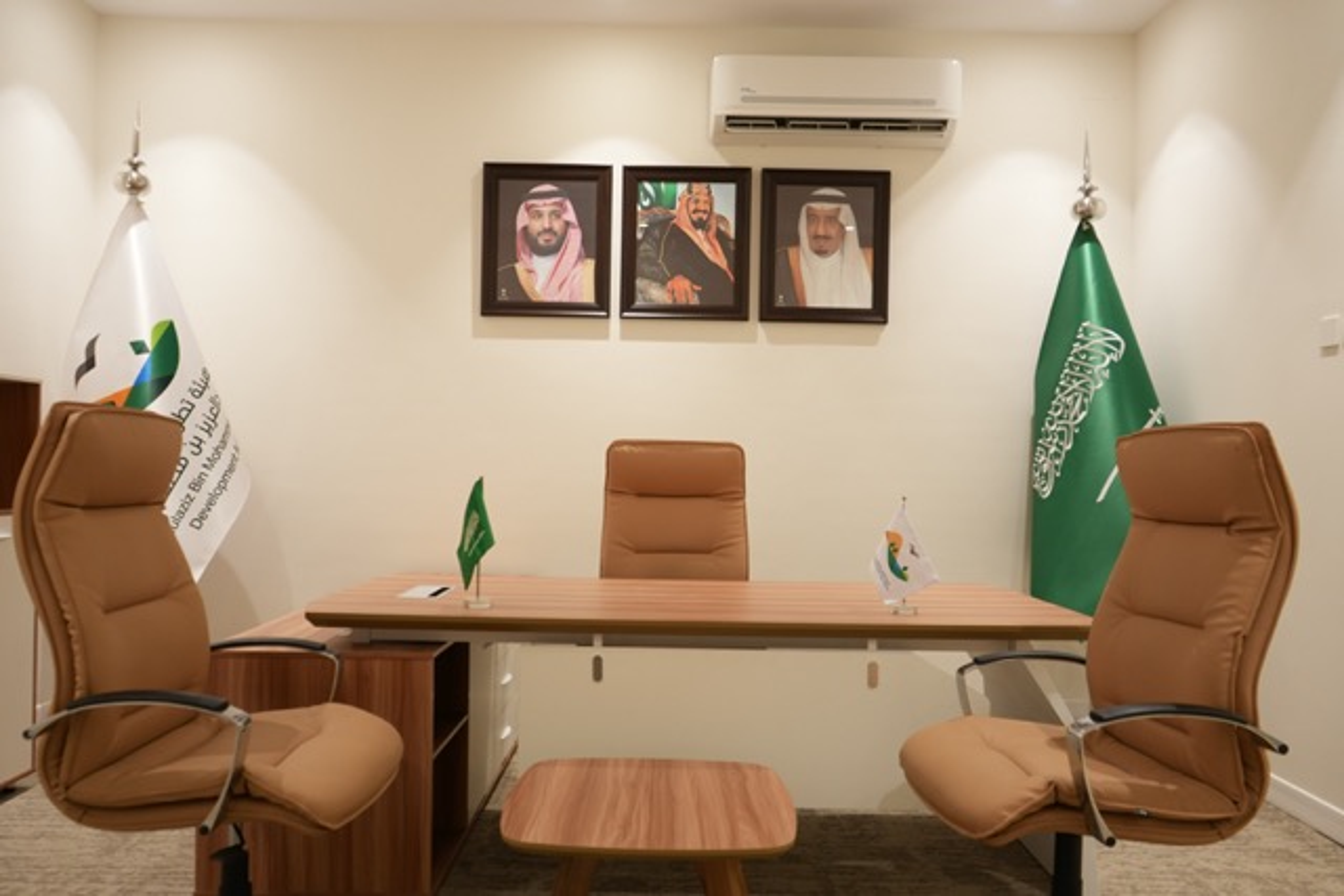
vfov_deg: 46.4
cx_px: 672
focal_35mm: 28
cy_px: 448
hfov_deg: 65.5
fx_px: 1046
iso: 800
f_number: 3.5
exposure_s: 1/30
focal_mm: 28
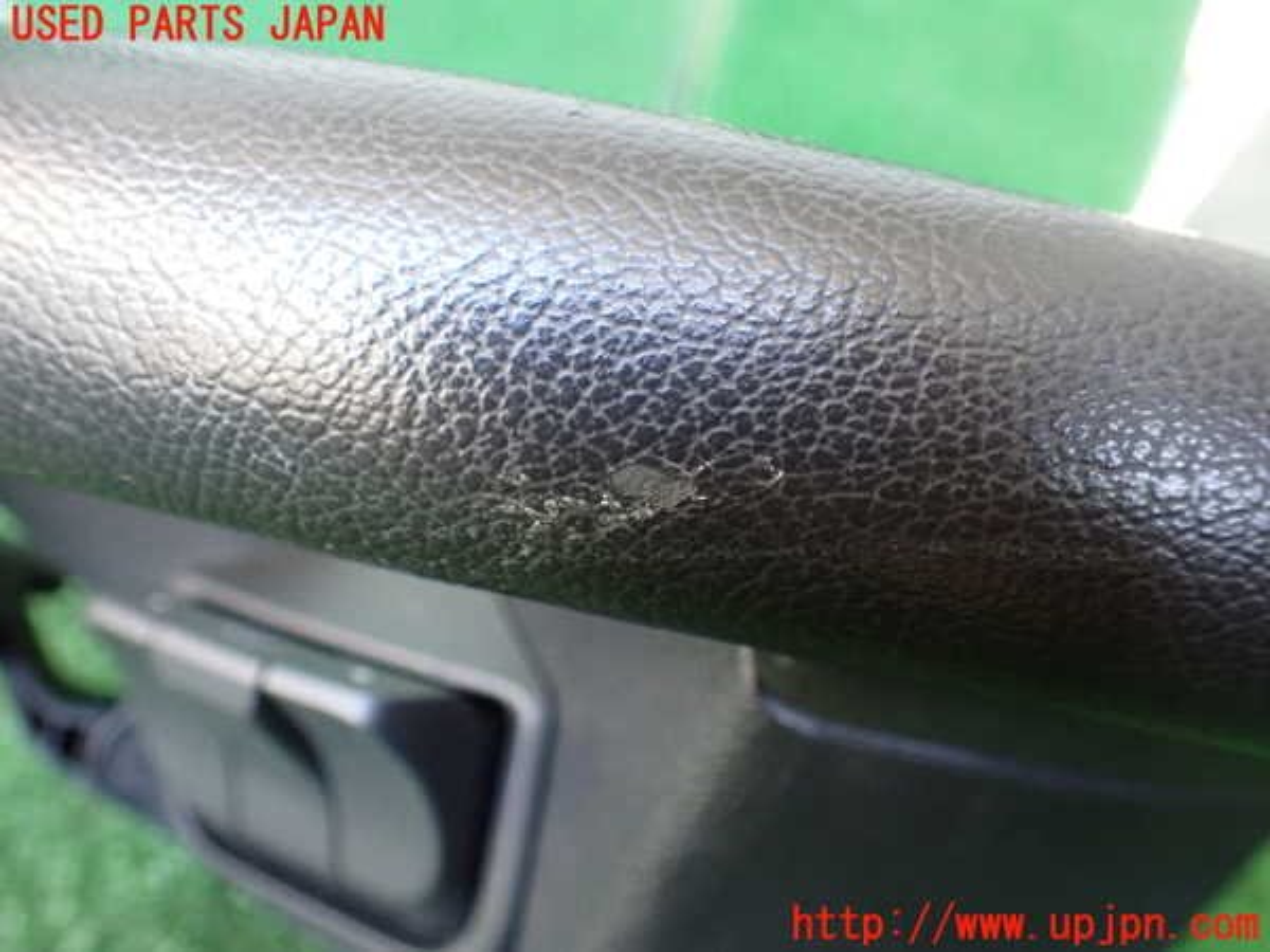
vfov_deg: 46.8
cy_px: 476
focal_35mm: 30
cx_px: 635
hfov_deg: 60.0
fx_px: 1101
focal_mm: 5.4
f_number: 2.3
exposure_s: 1/100
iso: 800
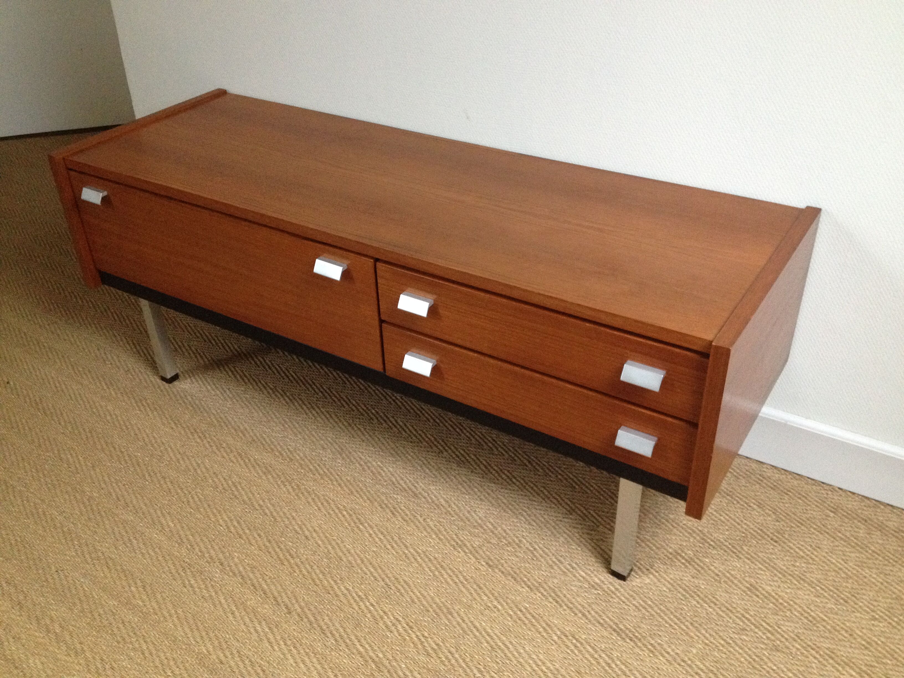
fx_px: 914
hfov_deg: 52.6
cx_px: 452
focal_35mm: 35
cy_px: 339
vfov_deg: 40.7
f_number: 2.4
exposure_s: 1/20
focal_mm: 4.28
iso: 320
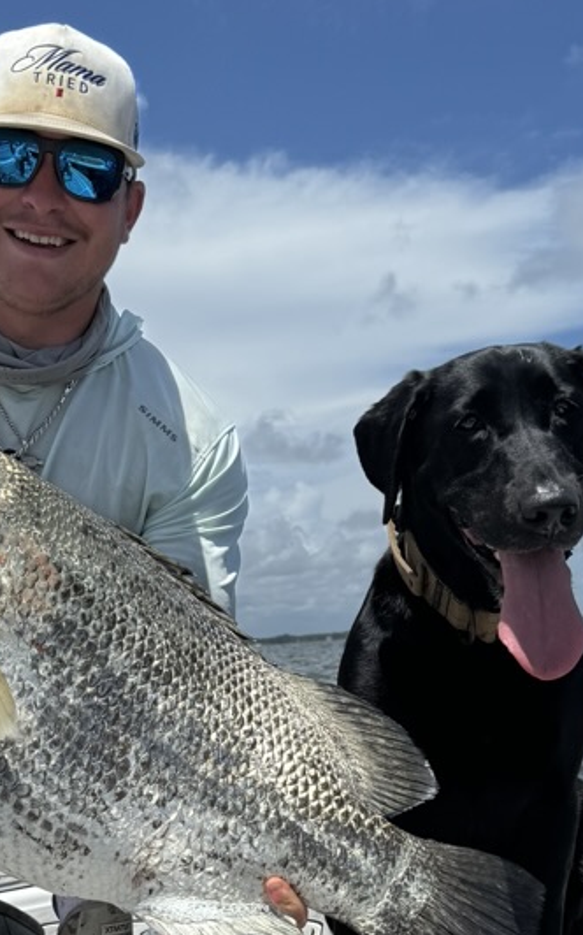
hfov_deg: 26.3
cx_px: 234
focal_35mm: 49
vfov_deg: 39.8
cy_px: 715
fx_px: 1247
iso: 80
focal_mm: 6.76
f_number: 1.78
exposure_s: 1/10417
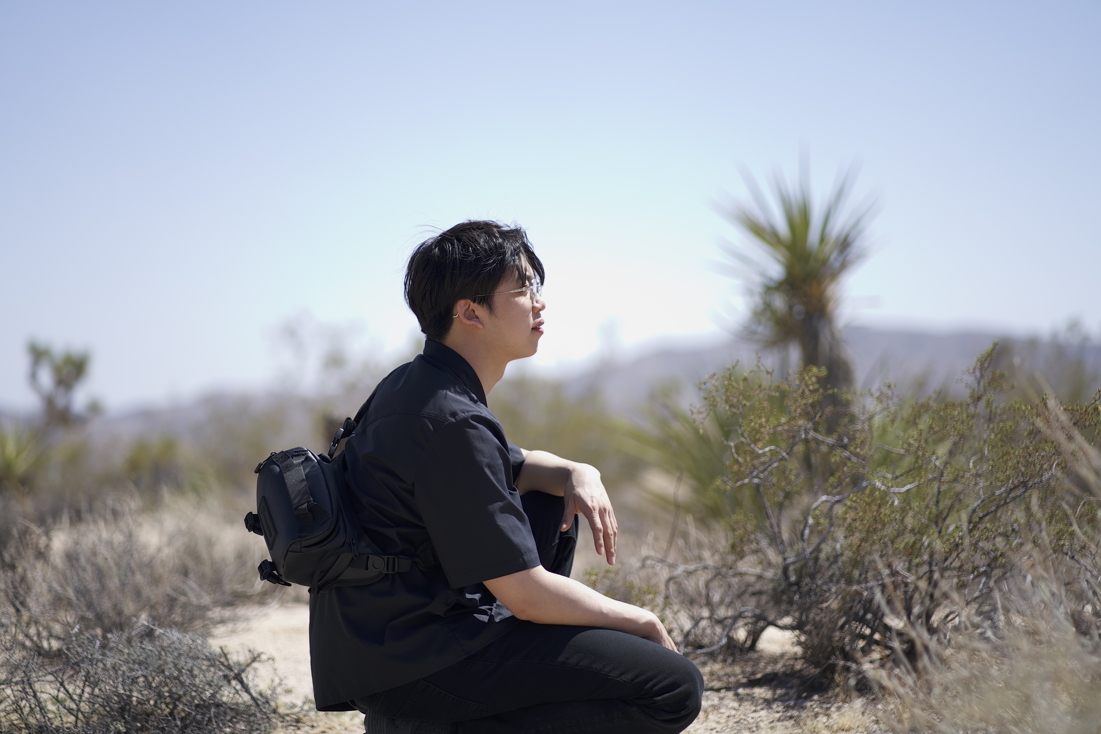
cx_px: 550
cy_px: 367
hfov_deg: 23.9
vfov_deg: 16.1
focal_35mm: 85
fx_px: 2599
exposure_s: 1/2500
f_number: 1.8
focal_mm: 85
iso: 50
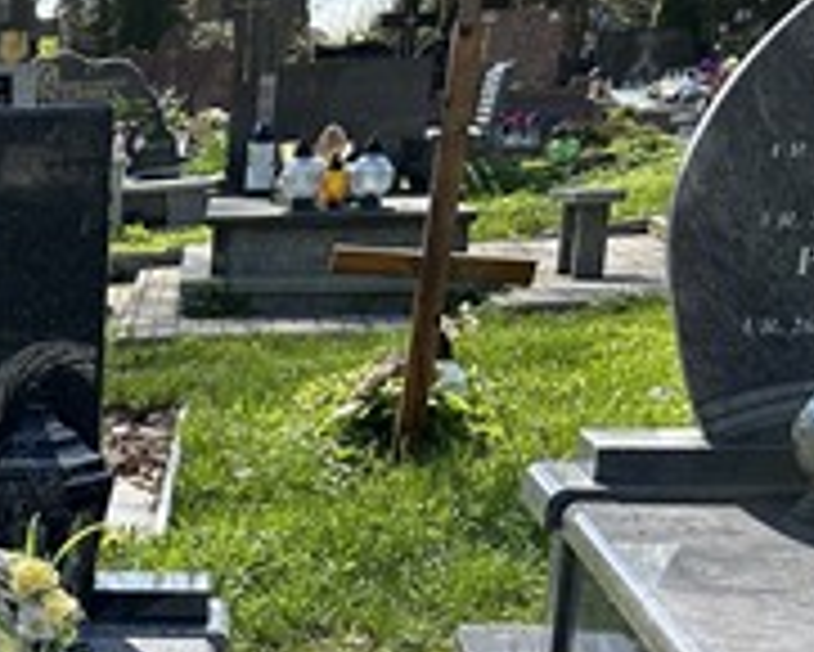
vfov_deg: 17.1
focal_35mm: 85
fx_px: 2049
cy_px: 832
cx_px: -349
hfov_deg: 19.9
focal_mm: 5.7
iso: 50
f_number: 1.5
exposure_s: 1/1597
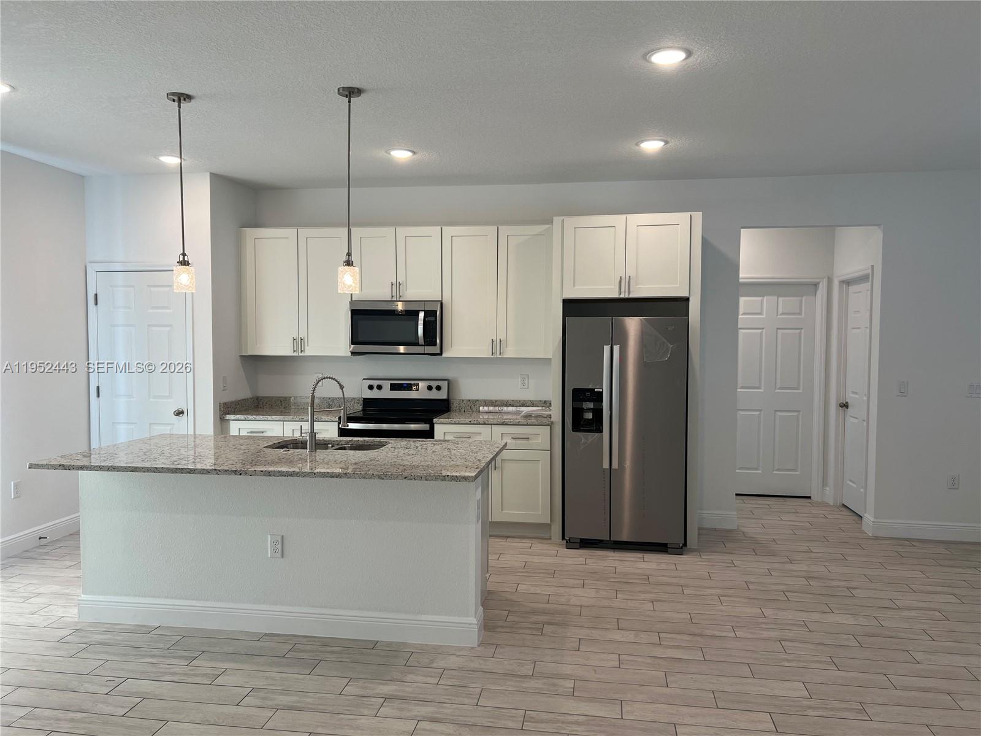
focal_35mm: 26
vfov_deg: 53.1
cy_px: 368
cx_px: 490
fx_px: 737
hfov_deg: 67.3
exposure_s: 1/120
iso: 50
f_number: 1.5
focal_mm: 5.7
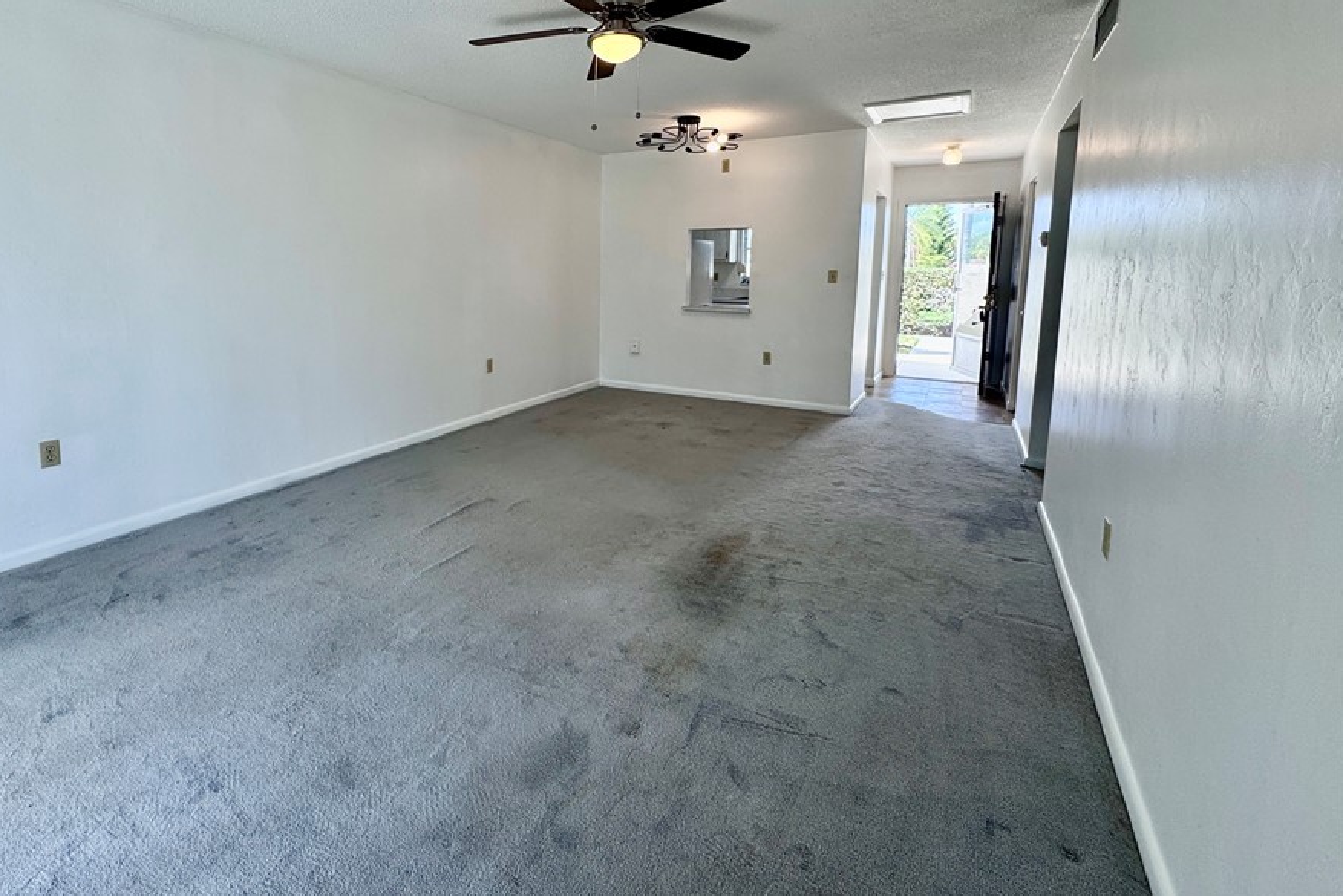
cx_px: 560
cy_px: 342
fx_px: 634
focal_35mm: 17
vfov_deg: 69.5
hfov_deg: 92.4
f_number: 2.2
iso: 40
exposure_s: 1/120
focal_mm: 2.22
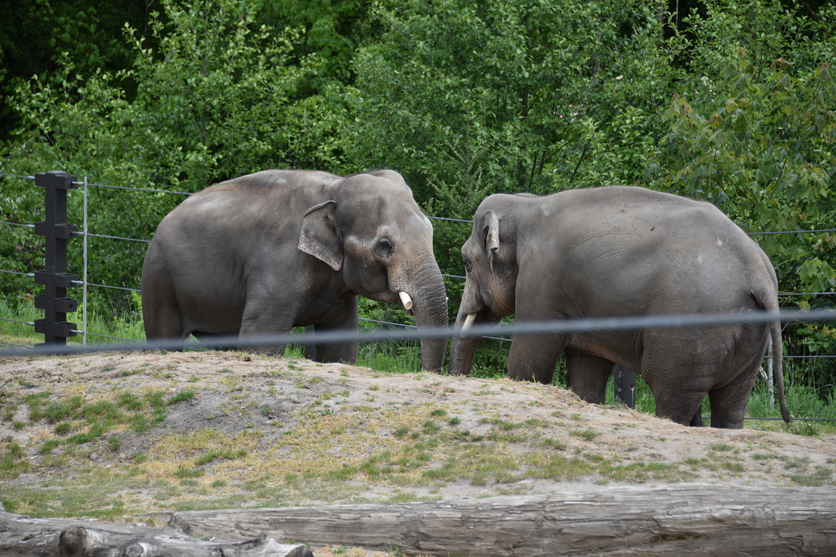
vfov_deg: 11.2
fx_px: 2834
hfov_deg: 16.8
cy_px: 278
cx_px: 418
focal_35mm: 122
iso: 100
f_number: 5.6
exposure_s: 1/250
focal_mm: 122
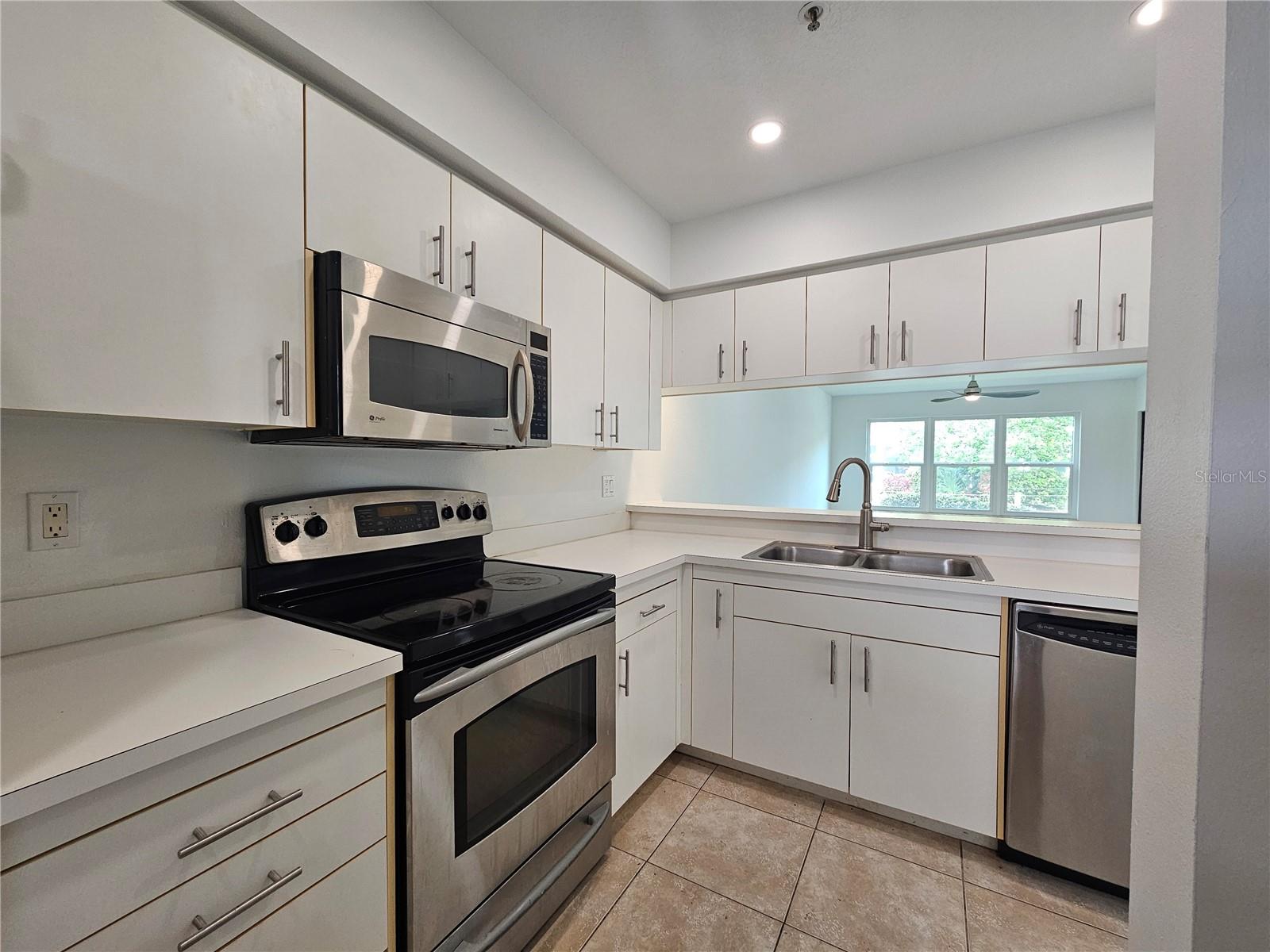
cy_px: 476
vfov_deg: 89.9
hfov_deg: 106.2
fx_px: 477
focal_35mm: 13
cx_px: 635
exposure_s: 1/60
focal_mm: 2.2
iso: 80
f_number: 2.2
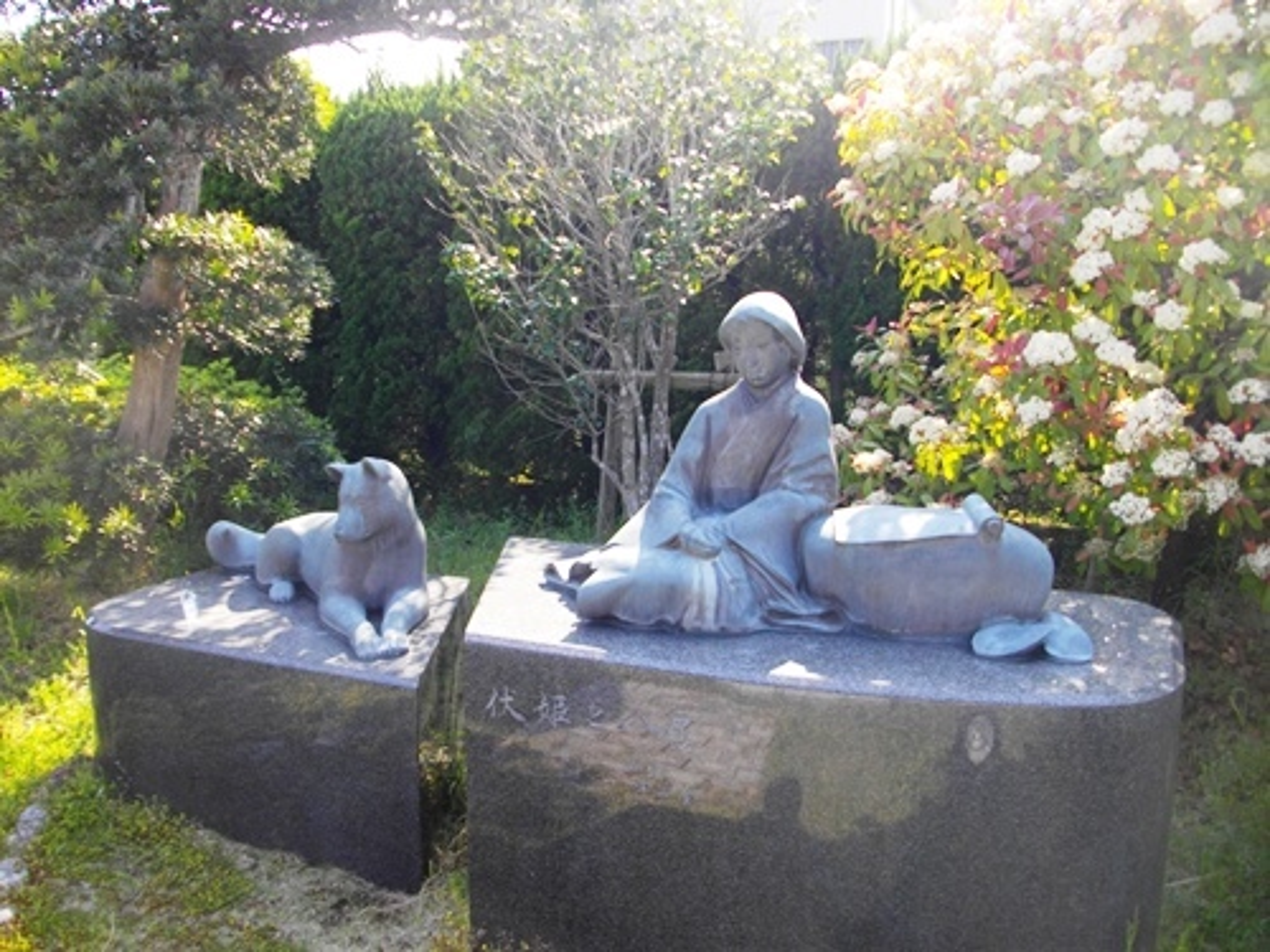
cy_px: 476
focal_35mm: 32
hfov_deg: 56.8
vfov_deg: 44.2
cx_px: 635
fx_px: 1174
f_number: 2.9
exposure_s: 1/250
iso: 100
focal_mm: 5.7
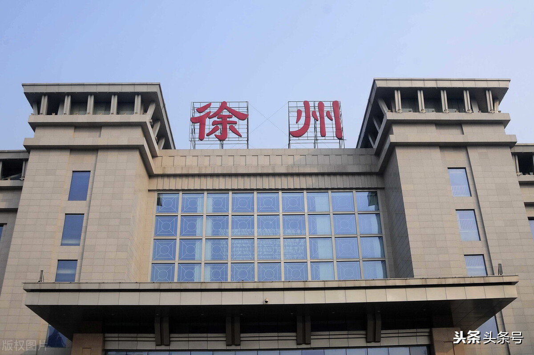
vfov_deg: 36.8
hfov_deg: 53.2
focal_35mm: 36
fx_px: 534
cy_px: 178
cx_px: 267
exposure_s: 1/320
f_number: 8
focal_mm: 24
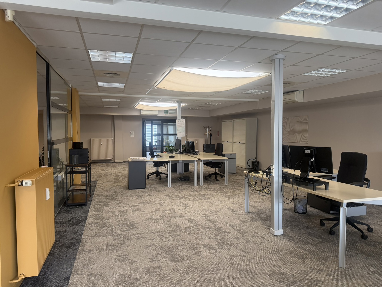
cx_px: 191
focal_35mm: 24
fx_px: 265
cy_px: 144
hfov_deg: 71.6
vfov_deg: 56.8
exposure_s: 1/213
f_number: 1.78
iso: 160
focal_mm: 6.76
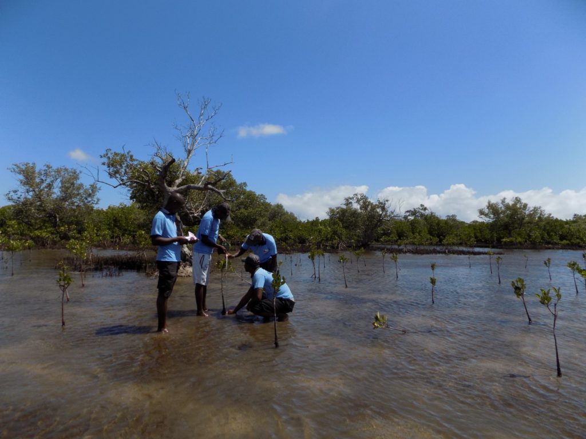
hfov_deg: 73.9
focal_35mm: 23
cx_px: 293
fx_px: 389
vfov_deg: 58.9
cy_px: 220
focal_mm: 4
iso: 80
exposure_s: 1/1500
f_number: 3.1
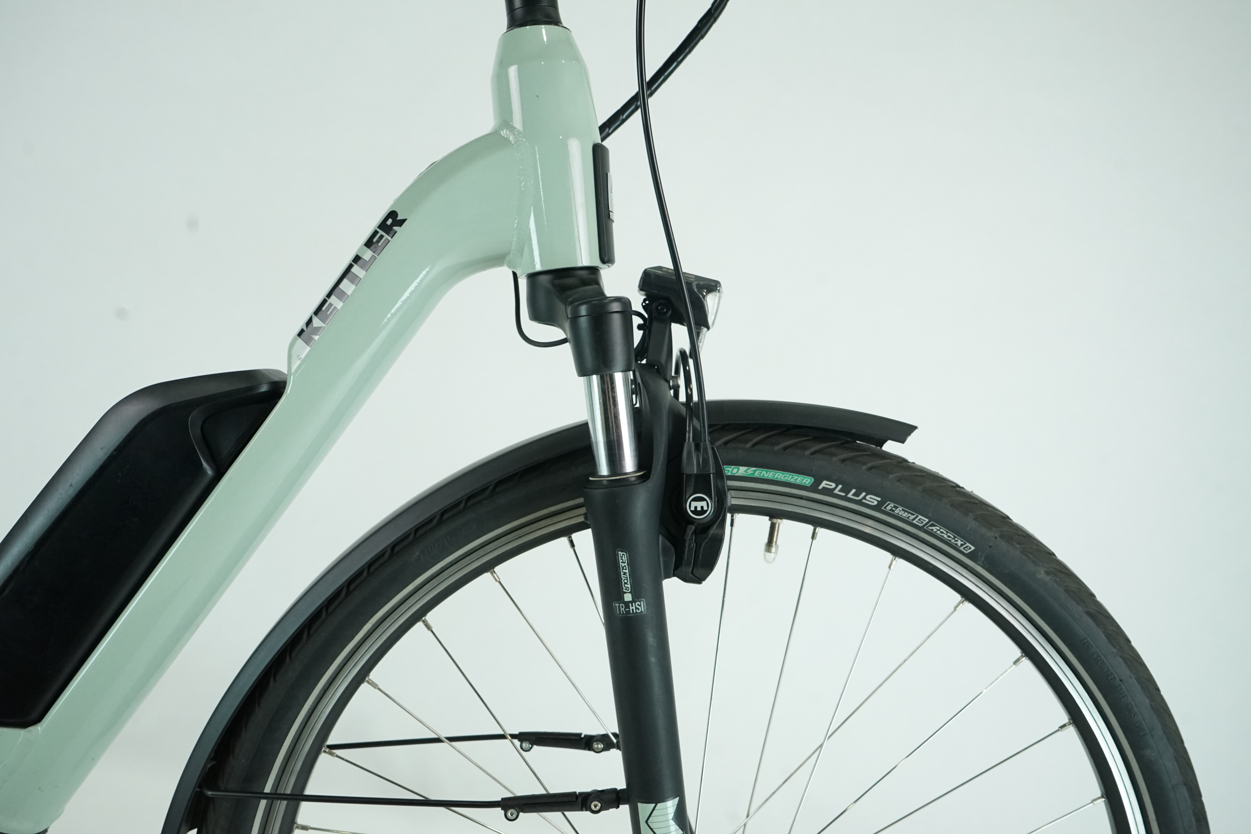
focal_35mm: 28
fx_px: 973
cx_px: 626
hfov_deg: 65.5
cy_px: 417
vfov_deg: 46.4
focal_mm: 28
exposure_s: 1/200
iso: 2500
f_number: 8
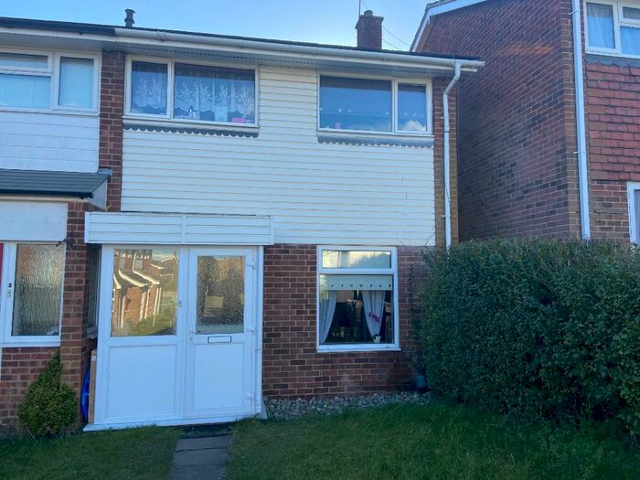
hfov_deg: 67.3
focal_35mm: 26
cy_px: 240
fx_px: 481
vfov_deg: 53.1
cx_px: 320
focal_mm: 4.25
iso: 32
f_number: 1.8
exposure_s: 1/582
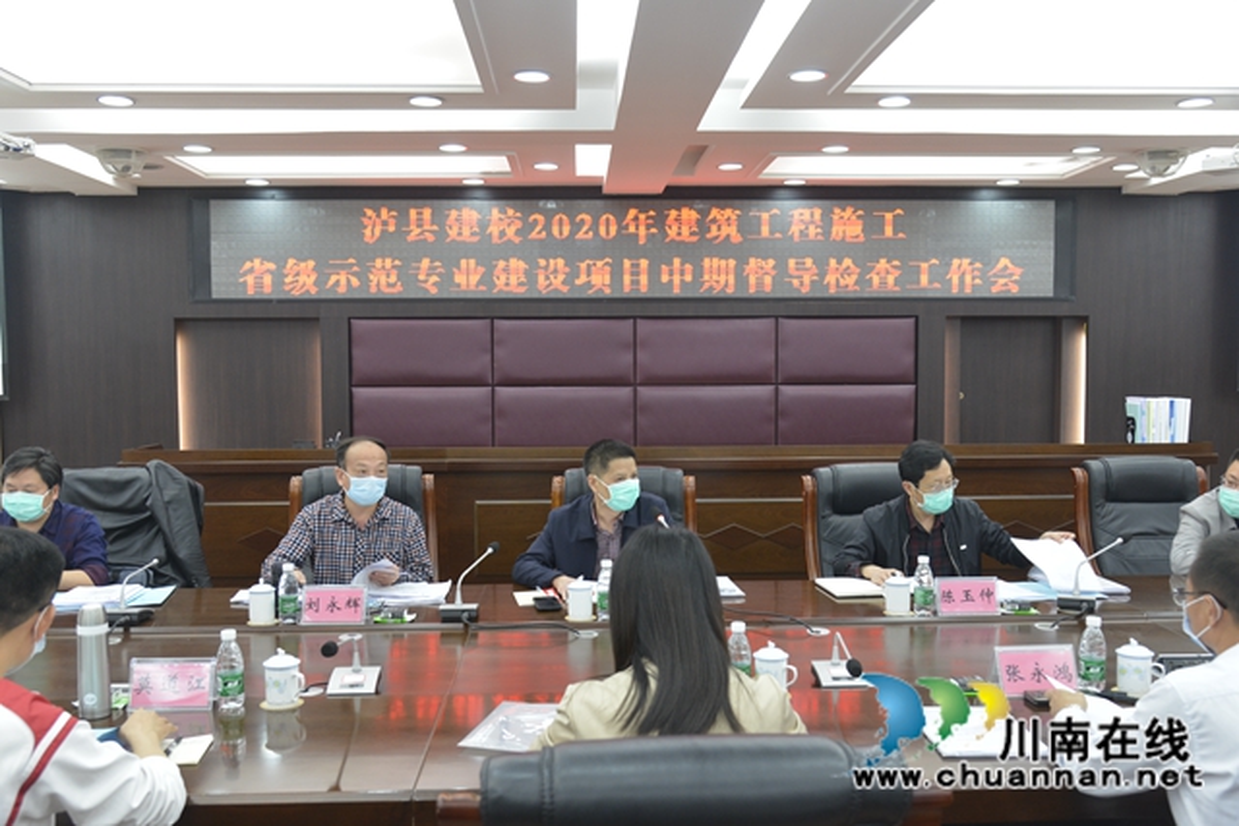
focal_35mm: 31
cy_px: 413
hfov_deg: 60.3
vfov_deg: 42.3
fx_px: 1067
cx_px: 620
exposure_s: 1/30
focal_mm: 31
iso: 1250
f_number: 5.6
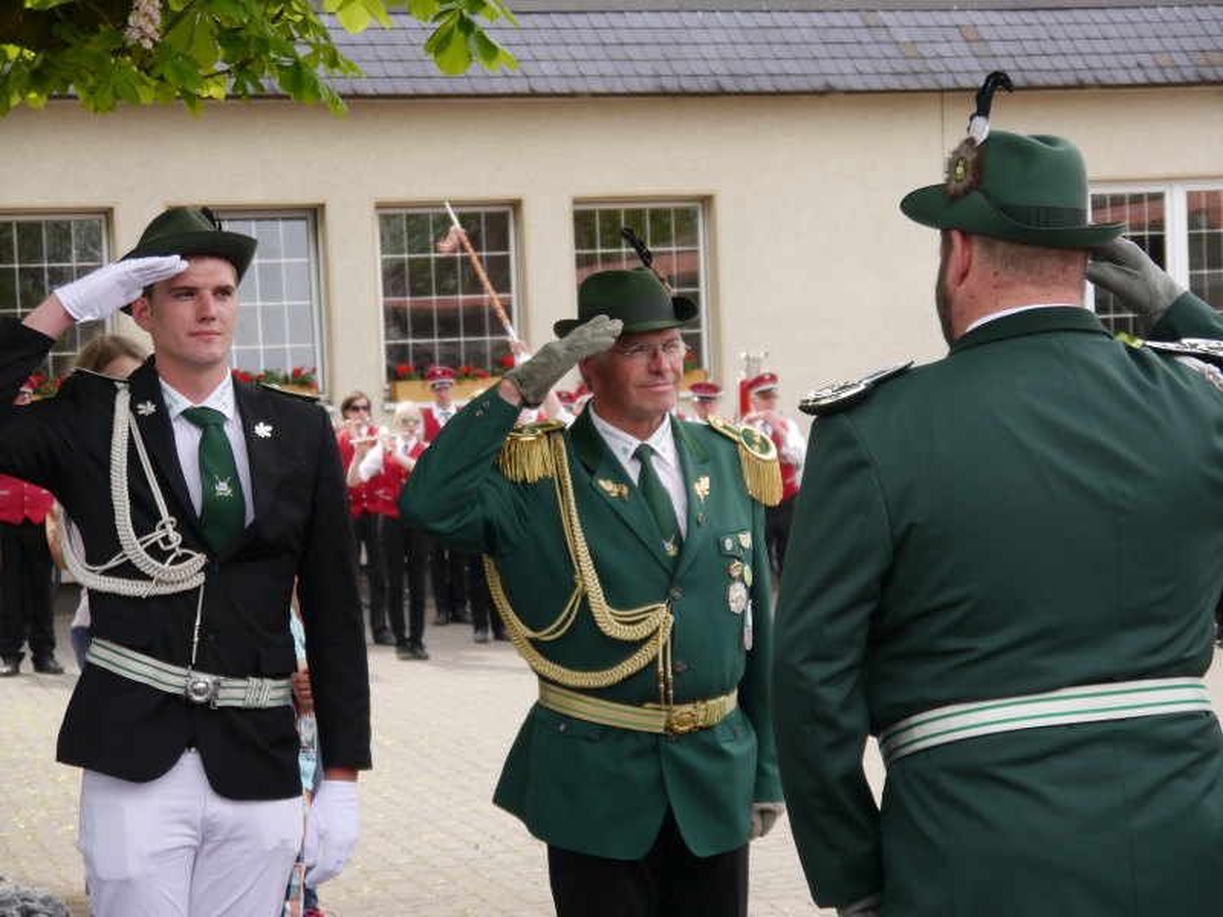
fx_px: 2968
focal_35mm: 84
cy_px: 458
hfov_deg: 23.3
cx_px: 612
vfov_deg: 17.6
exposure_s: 1/200
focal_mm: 42
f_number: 5.6
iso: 160
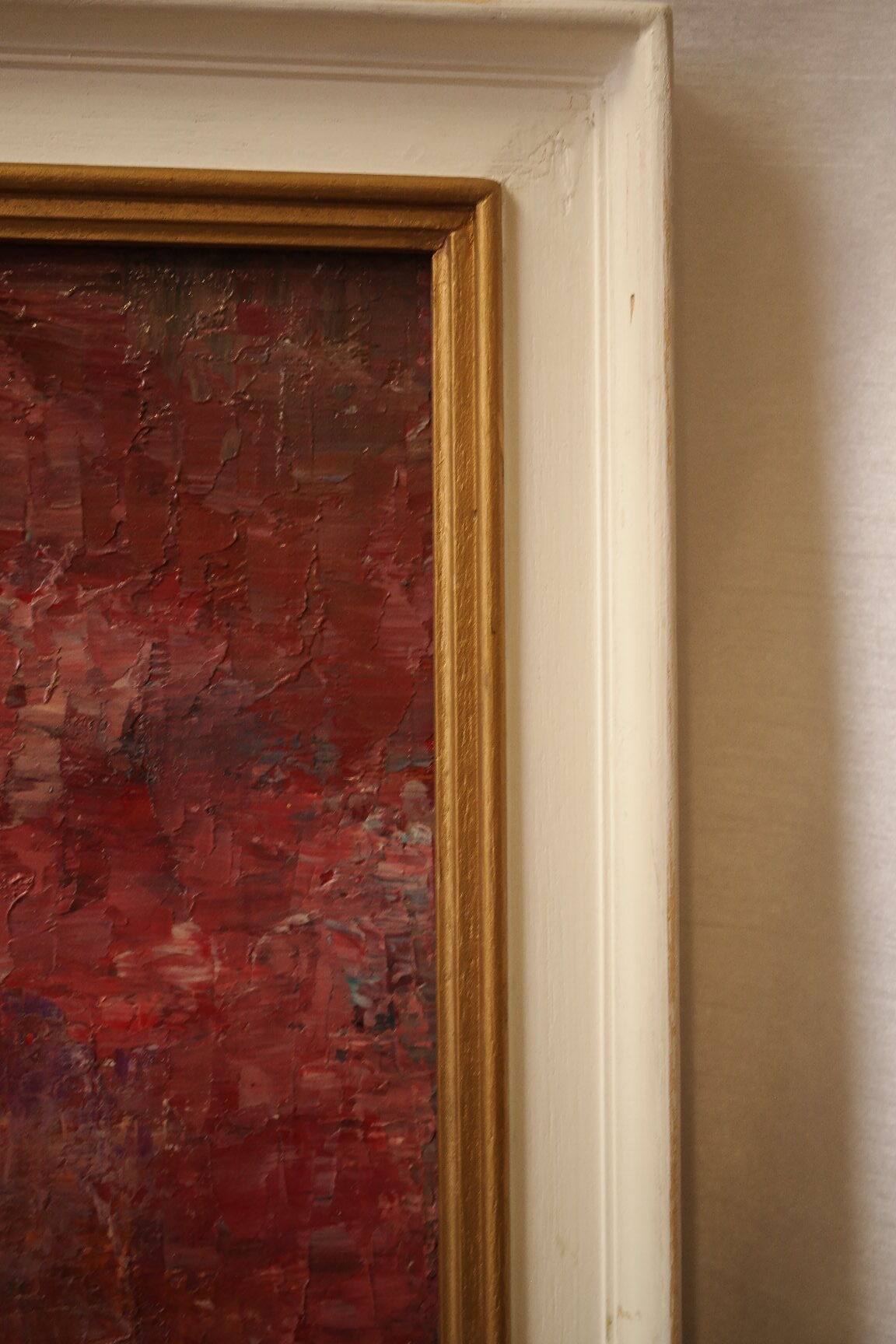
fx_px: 1829
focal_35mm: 49
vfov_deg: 40.3
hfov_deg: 27.5
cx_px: 448
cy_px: 672
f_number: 9
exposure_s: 1/30
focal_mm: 32
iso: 400
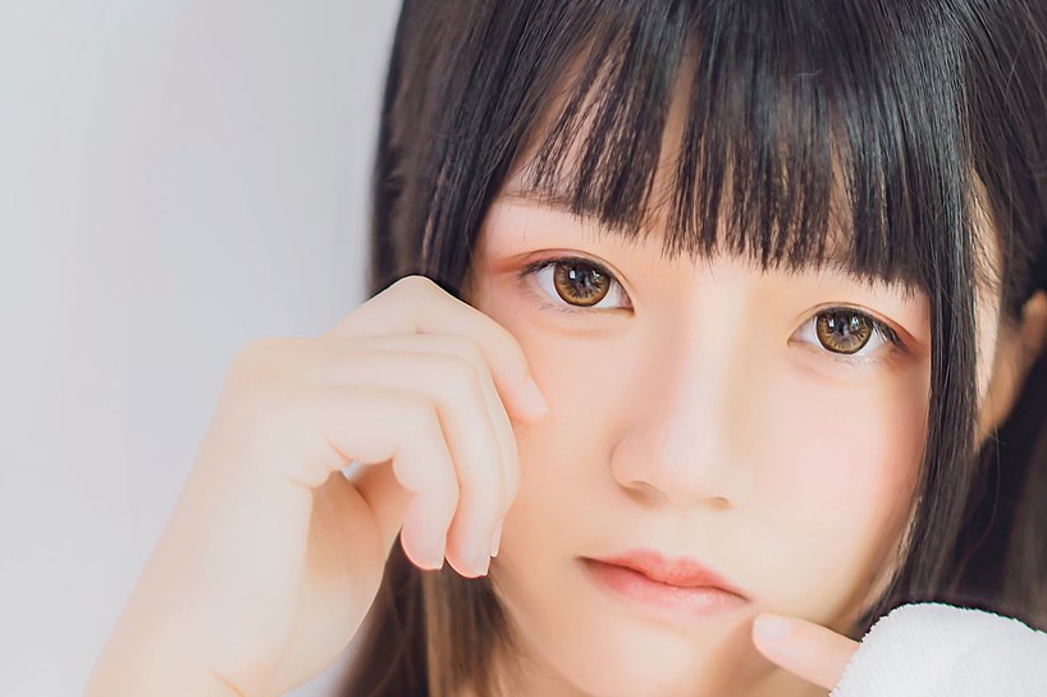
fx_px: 3198
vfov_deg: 12.2
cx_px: 733
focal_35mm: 110
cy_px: 783
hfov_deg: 18.5
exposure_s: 1/200
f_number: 1.4
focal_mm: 50
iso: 200
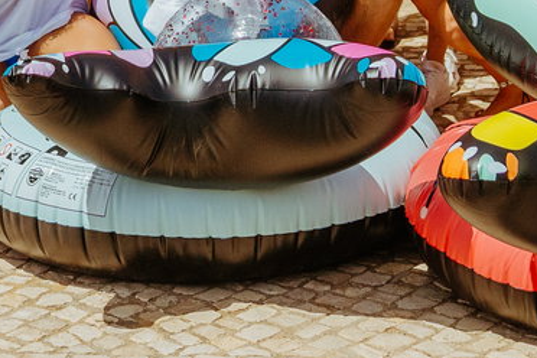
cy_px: -224
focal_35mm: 142
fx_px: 2118
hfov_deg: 14.4
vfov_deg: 9.3
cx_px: 336
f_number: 4.5
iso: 640
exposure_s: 1/6400
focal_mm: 33
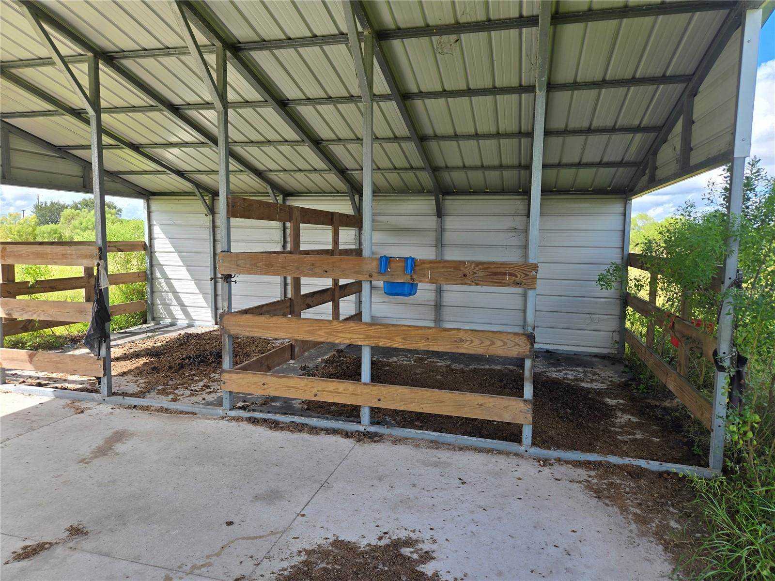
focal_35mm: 23
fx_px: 515
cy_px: 290
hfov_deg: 73.9
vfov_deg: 58.9
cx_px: 388
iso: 25
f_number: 1.8
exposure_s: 1/563
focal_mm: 5.4
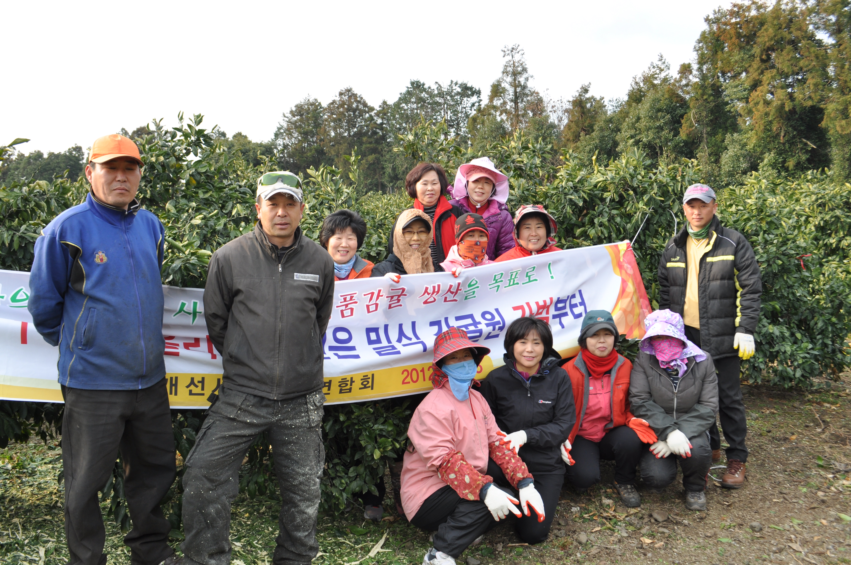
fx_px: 708
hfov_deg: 62.0
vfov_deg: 43.5
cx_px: 426
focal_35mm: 30
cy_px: 282
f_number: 11
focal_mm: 20
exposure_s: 1/125
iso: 200
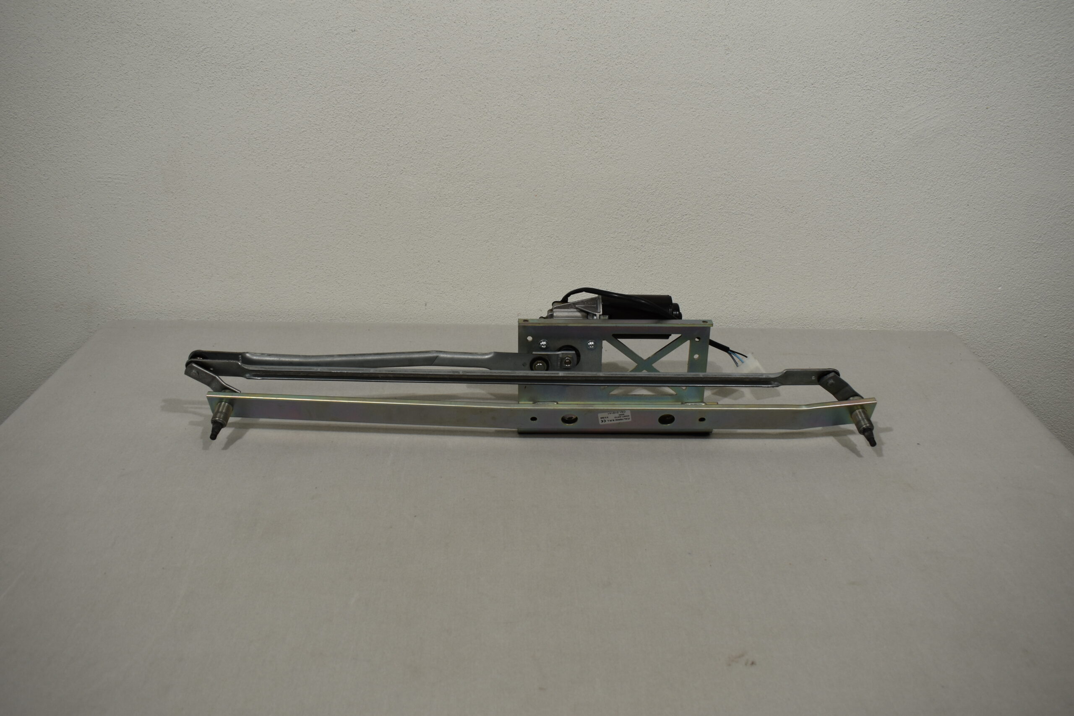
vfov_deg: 43.6
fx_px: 895
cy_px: 358
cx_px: 537
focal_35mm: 30
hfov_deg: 61.9
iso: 280
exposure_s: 1/125
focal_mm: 20
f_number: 5.6
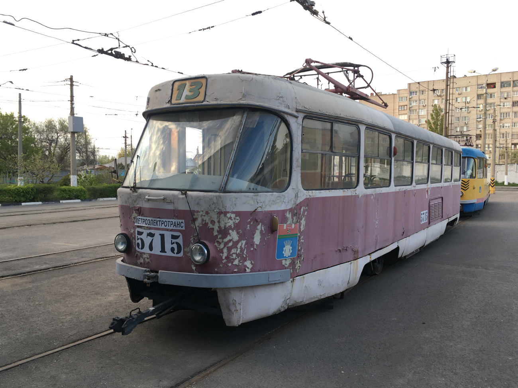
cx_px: 259
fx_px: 434
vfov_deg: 48.2
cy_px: 194
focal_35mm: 29
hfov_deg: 61.7
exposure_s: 1/100
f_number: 2.2
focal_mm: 4.15
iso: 25
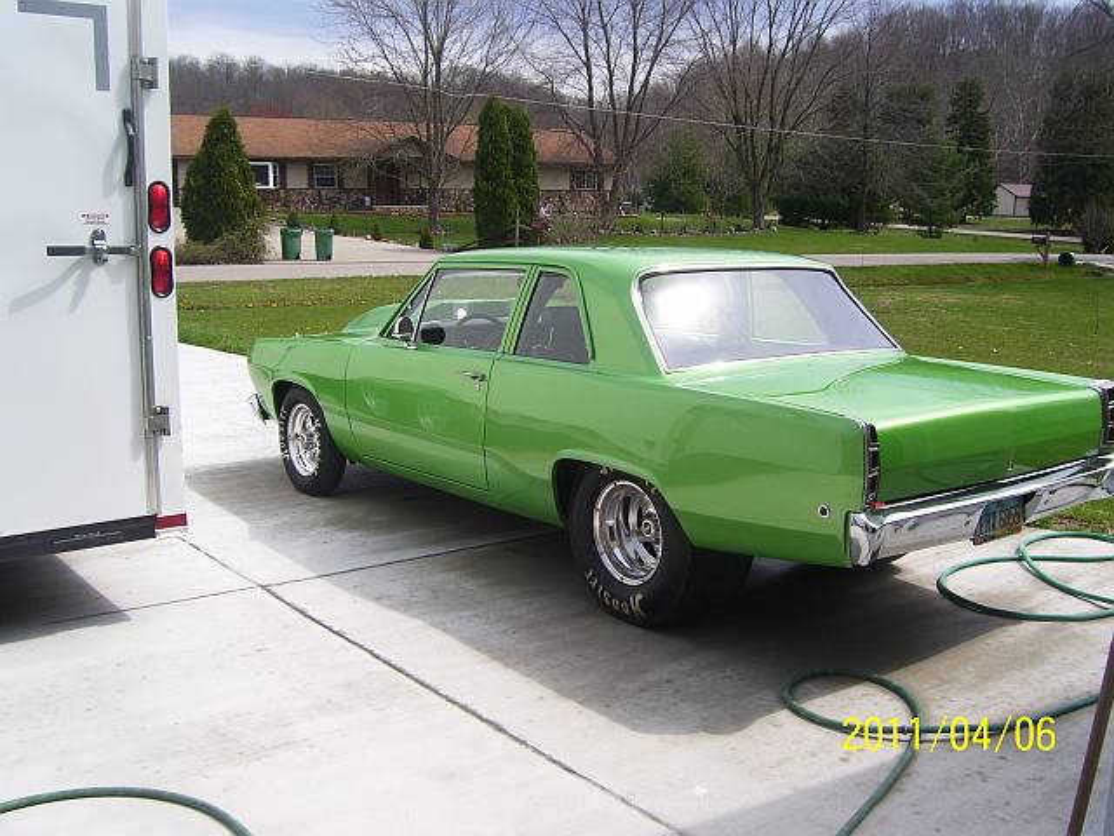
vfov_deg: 38.7
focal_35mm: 37
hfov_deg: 50.1
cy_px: 418
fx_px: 1191
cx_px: 557
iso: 80
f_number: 4.8
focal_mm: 6
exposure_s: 1/500
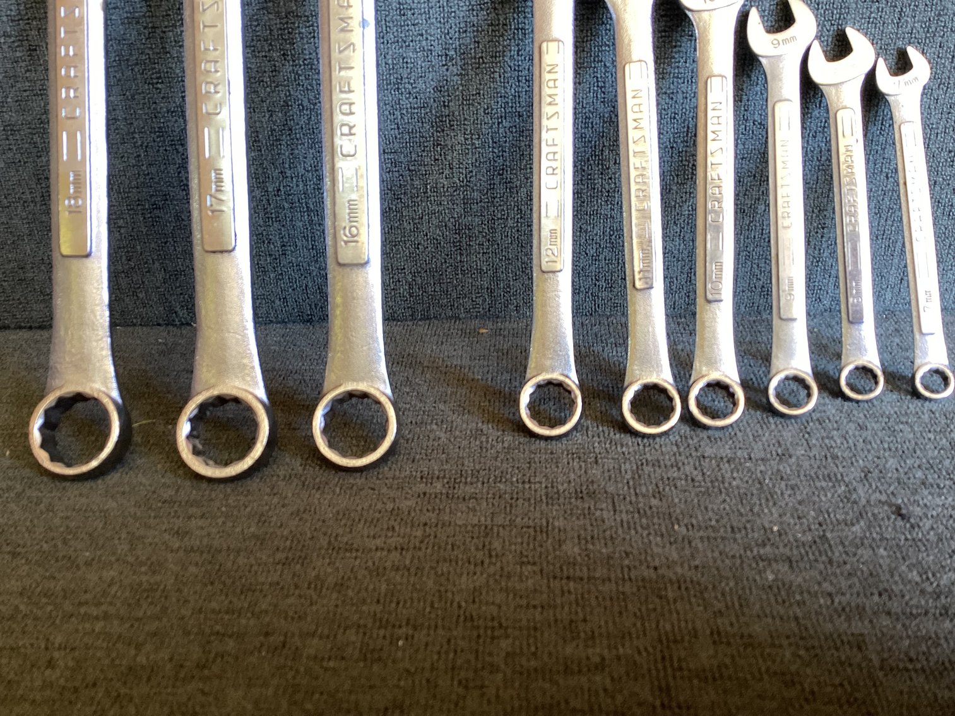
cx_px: 478
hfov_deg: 58.3
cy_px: 358
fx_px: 855
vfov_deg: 45.4
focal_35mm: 31
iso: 100
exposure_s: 1/50
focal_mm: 3.3
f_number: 2.4
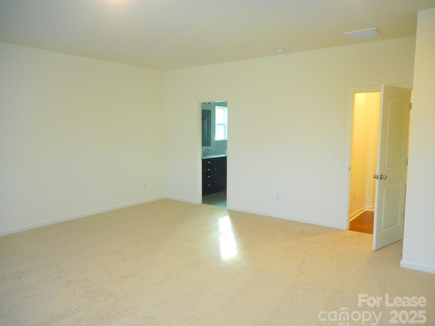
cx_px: 217
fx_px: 327
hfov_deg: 67.3
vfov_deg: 53.1
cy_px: 166
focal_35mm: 26
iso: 400
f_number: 3.7
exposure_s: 1/25
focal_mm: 4.5
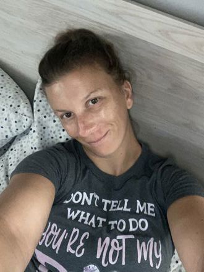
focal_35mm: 30
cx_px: 102
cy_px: 136
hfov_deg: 46.8
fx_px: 236
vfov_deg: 60.0
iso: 400
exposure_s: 1/33
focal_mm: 2.71
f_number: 2.2
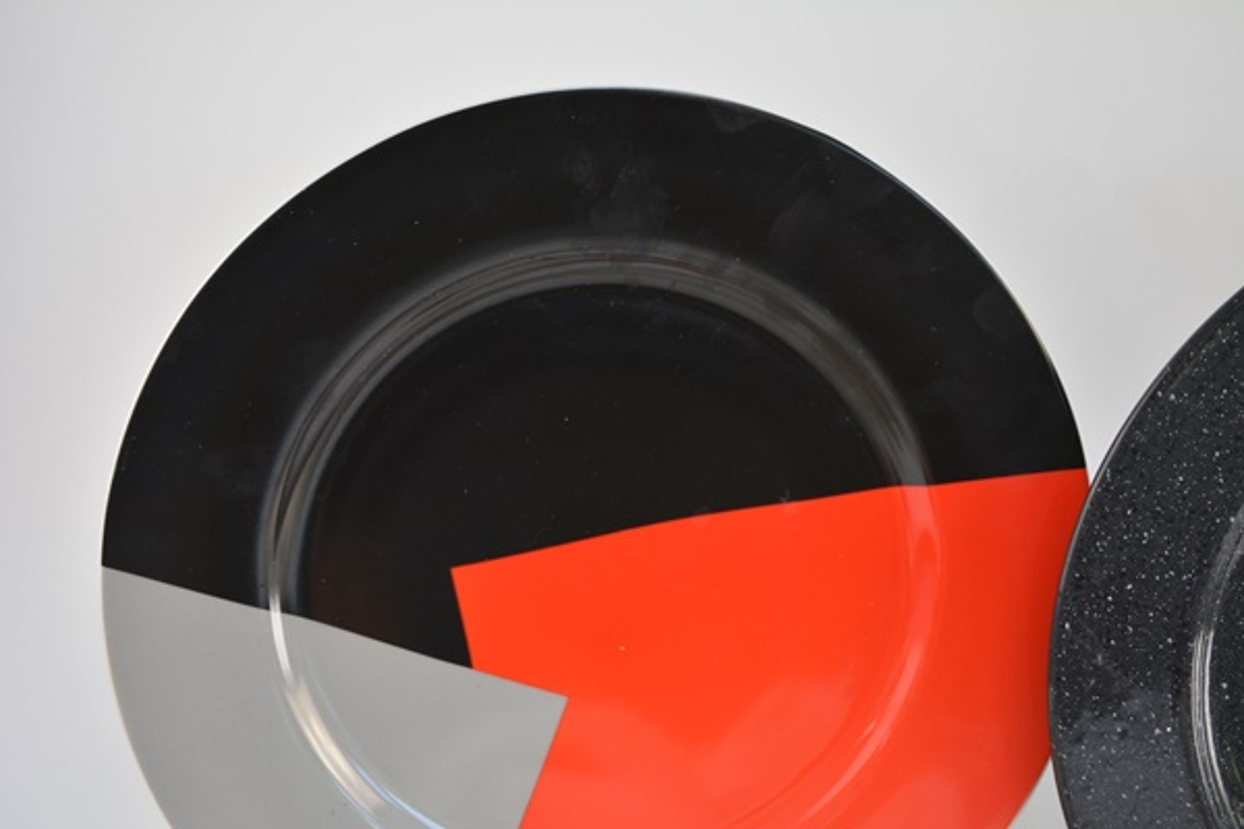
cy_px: 414
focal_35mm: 57
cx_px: 622
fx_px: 1970
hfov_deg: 35.1
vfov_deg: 23.8
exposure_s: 1/125
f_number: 5.6
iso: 360
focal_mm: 38
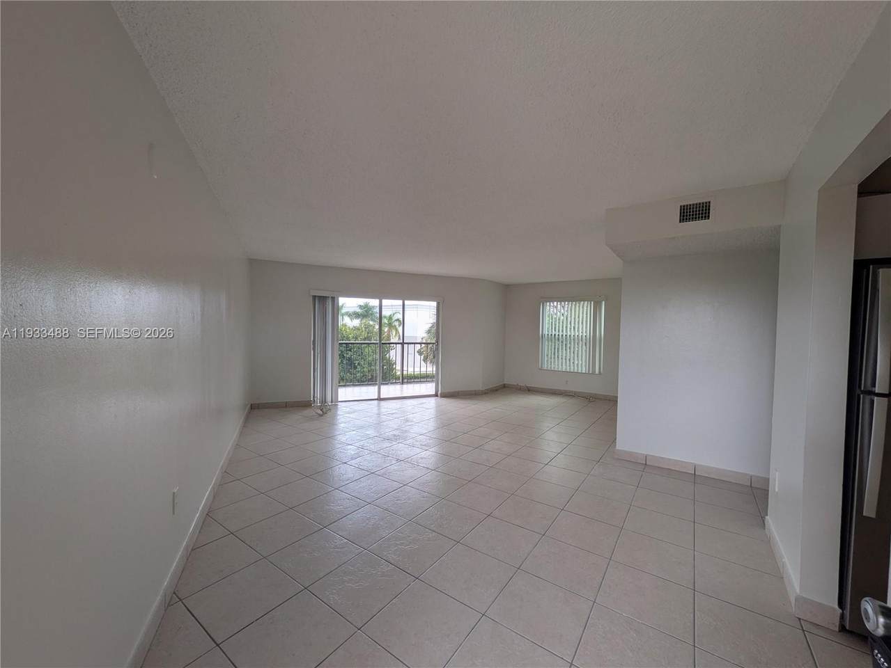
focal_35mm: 14
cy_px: 334
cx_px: 446
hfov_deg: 102.0
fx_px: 360
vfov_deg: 85.7
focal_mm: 1.83
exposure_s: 1/120
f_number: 2.2
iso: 58
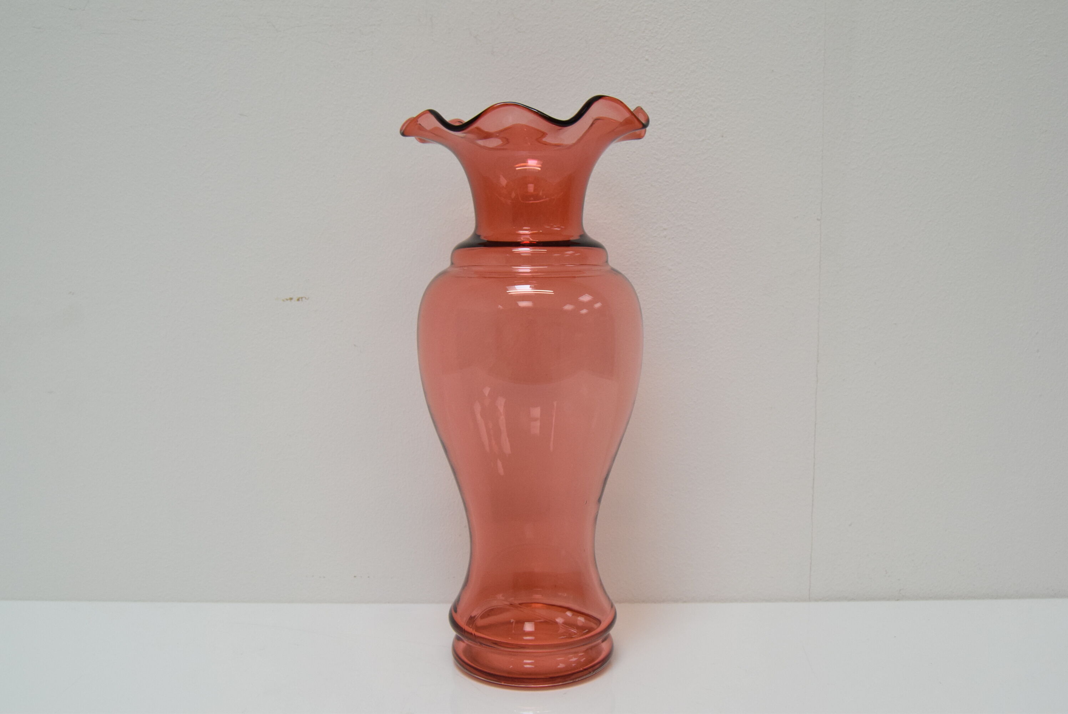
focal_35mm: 36
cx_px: 534
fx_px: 1069
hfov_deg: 53.1
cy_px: 357
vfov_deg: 36.9
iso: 1600
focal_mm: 24
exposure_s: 1/200
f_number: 7.1
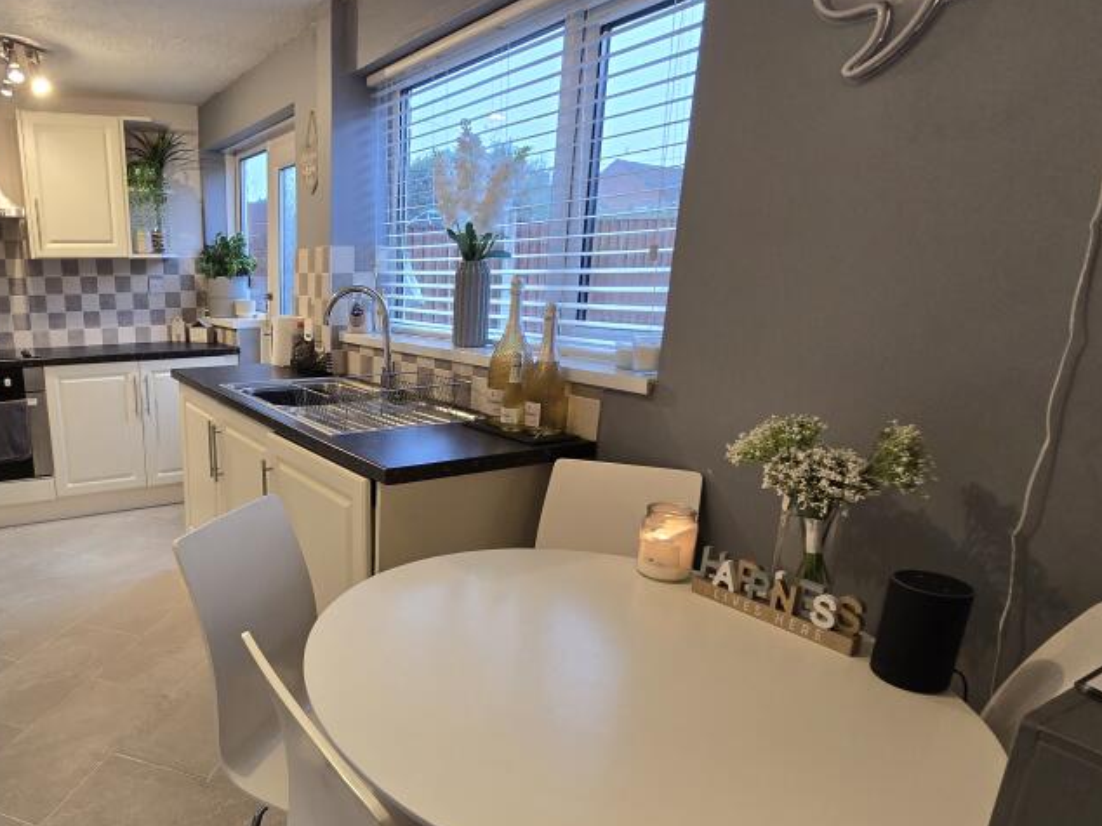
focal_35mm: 21
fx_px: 668
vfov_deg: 63.0
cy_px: 482
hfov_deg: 73.8
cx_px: 283
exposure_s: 1/50
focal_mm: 2.2
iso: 160
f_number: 2.2
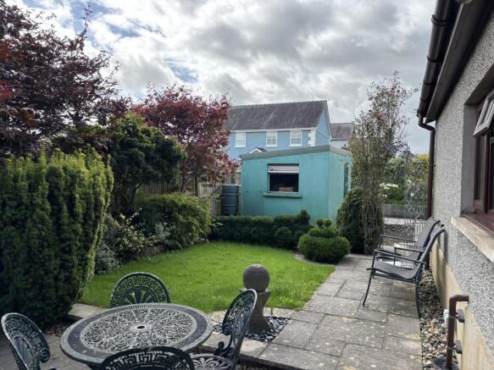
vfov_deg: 53.0
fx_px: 371
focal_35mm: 26
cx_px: 247
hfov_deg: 67.3
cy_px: 185
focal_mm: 5.96
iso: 50
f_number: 1.6
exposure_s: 1/1092
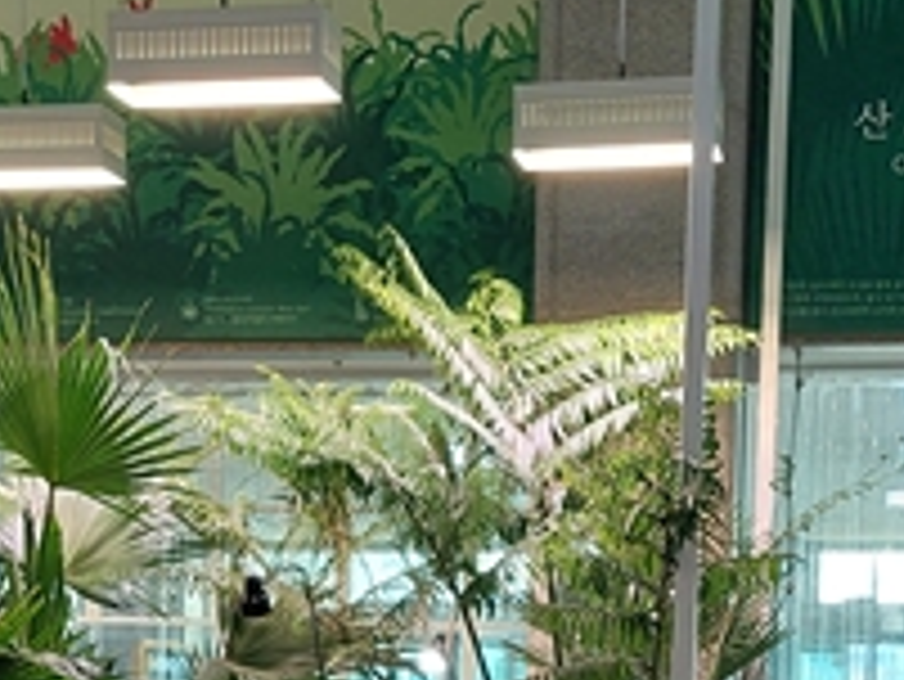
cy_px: 912
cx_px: 445
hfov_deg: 22.5
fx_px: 2273
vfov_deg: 16.0
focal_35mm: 87
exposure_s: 1/60
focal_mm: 5.23
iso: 80
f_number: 1.8
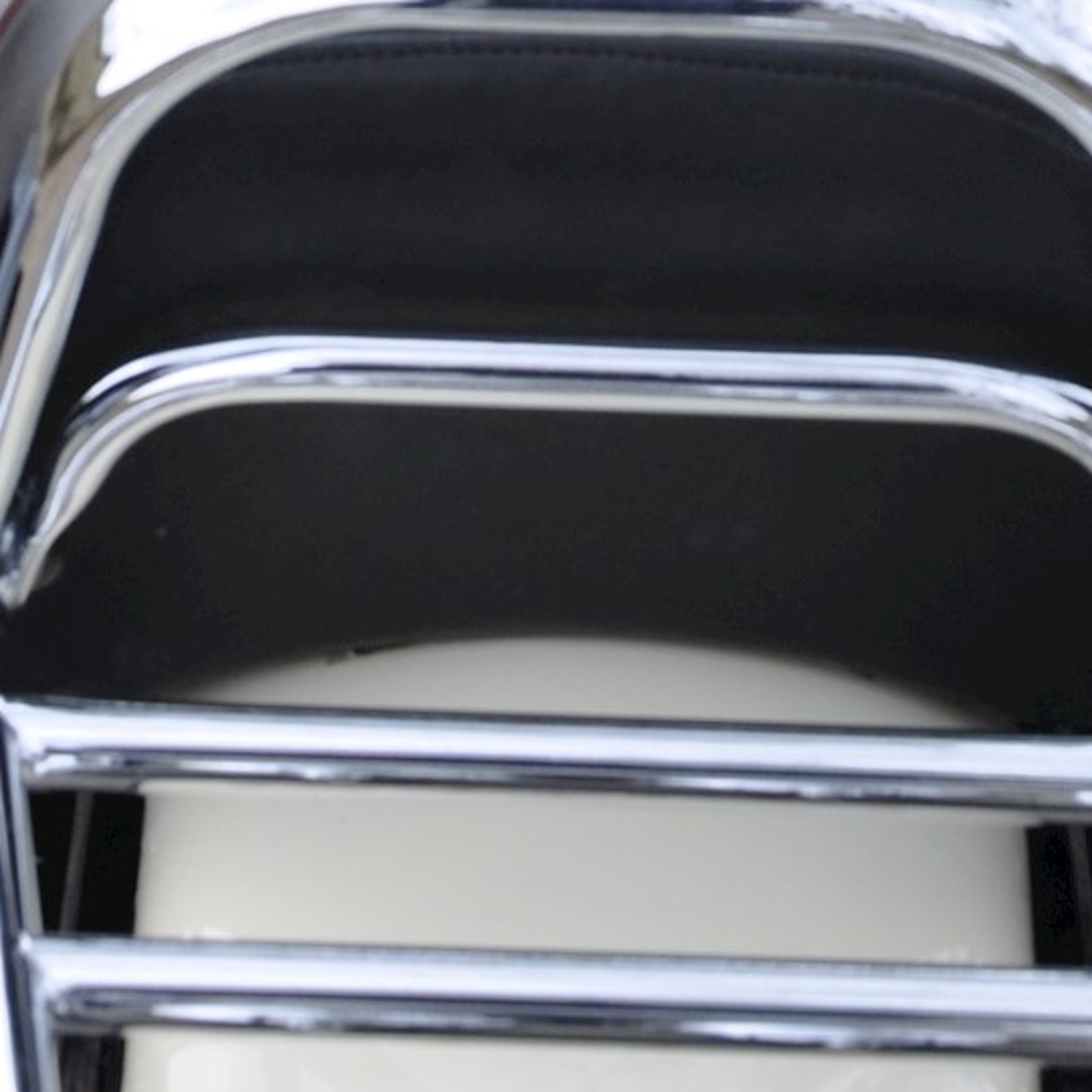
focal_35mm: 259
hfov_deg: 6.8
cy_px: -808
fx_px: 9244
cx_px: 574
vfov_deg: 6.6
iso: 200
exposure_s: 1/60
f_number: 8
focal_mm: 38
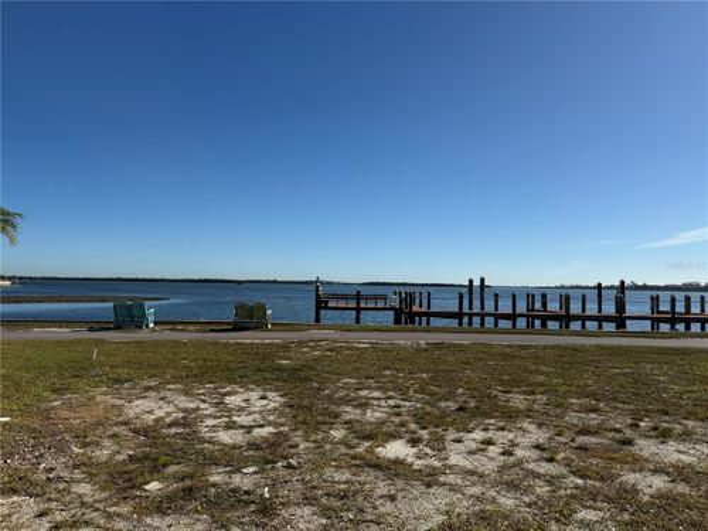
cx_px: 354
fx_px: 491
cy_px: 266
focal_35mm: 24
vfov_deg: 56.8
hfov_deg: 71.6
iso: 80
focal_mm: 6.76
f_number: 1.78
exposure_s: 1/8130
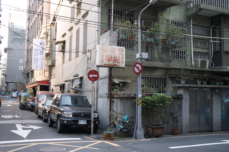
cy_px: 76
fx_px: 261
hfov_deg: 47.4
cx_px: 114
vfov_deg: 32.6
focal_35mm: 41
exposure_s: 1/60
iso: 100
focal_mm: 24.2
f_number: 2.8
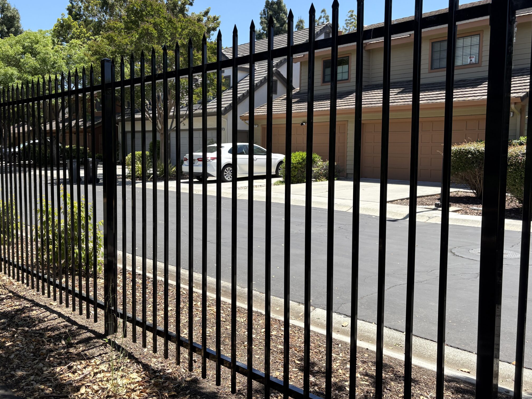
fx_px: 507
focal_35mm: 33
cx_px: 232
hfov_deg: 55.2
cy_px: 188
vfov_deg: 42.9
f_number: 1.6
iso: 50
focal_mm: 5.96
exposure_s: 1/1550
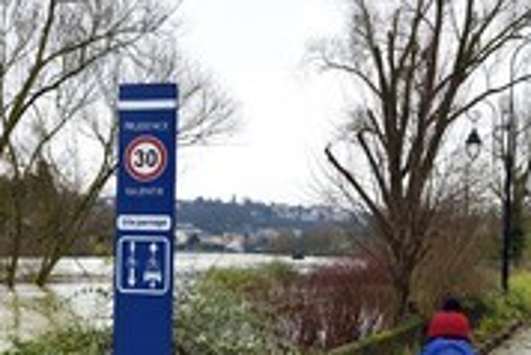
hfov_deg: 27.5
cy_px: 301
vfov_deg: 18.5
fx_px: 1078
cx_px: 167
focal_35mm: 73
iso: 400
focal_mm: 31
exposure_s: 1/200
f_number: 10
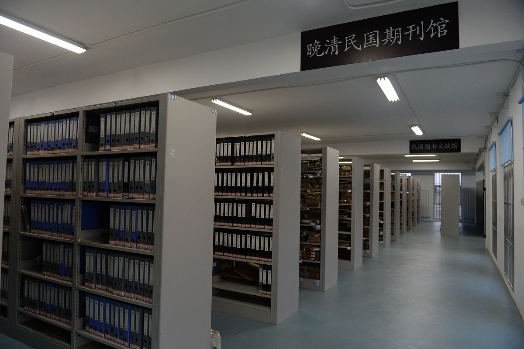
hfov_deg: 73.8
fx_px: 349
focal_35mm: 24
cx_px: 262
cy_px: 174
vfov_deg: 53.1
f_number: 4
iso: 2000
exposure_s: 1/200
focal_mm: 24
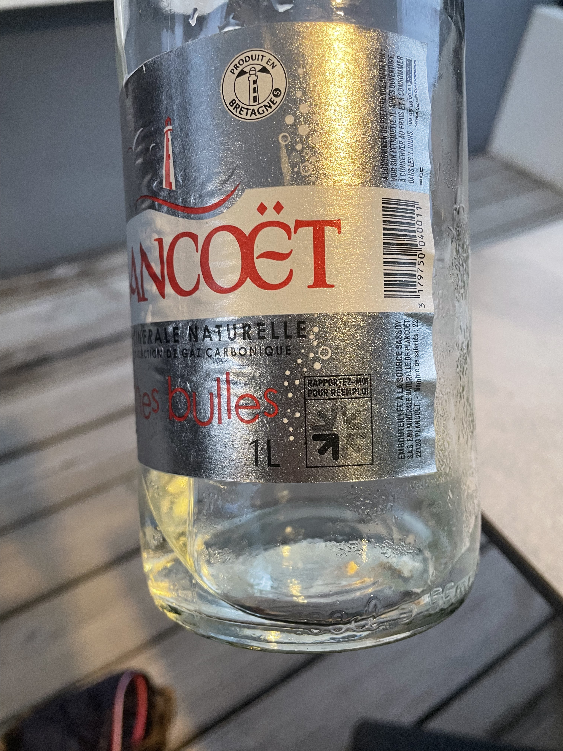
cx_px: 282
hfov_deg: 53.1
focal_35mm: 26
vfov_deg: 67.3
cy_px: 376
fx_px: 564
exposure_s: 1/50
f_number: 1.6
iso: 200
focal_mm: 4.2
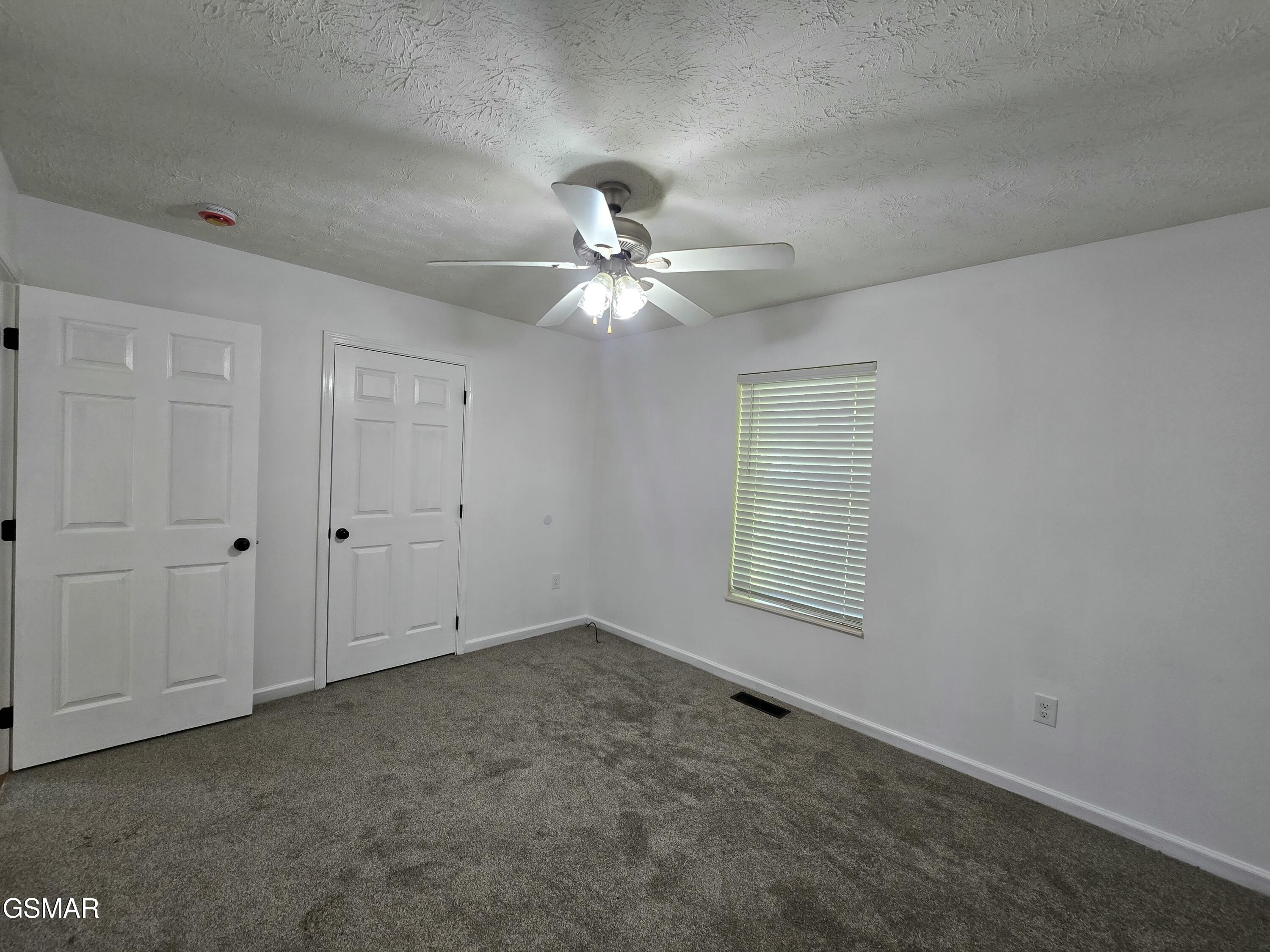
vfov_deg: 89.9
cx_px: 635
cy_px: 476
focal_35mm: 13
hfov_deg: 106.2
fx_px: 477
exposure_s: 1/60
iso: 125
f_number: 2.2
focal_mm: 2.2
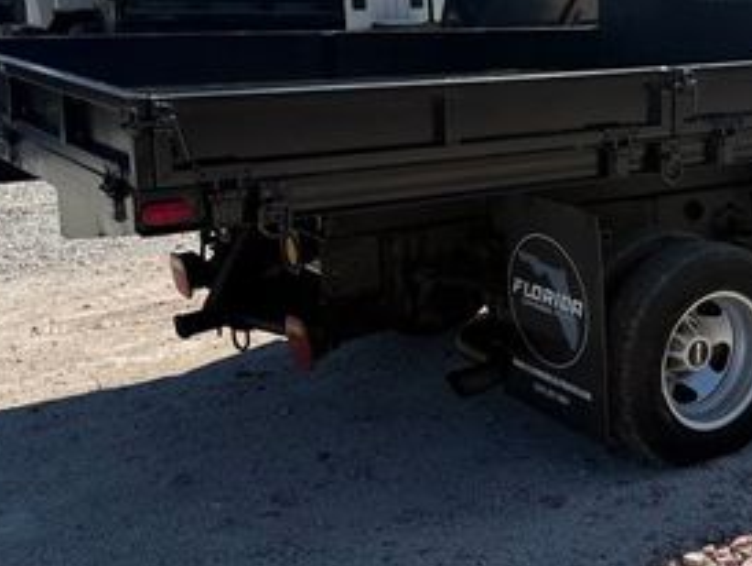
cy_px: 217
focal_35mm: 56
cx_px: 661
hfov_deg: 32.8
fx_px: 1218
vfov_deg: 26.1
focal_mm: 6.76
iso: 80
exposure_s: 1/6173
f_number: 1.78
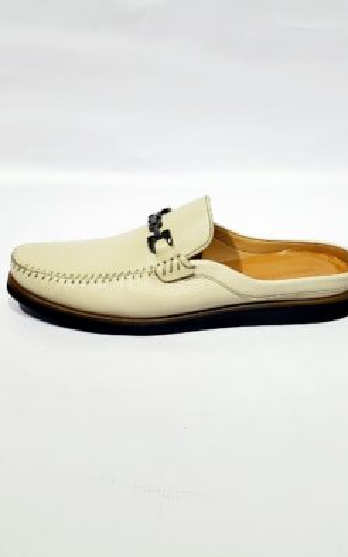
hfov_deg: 44.5
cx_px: 166
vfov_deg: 66.5
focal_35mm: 28
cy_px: 278
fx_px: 425
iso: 64
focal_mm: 4.3
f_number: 2.4
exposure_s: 1/100
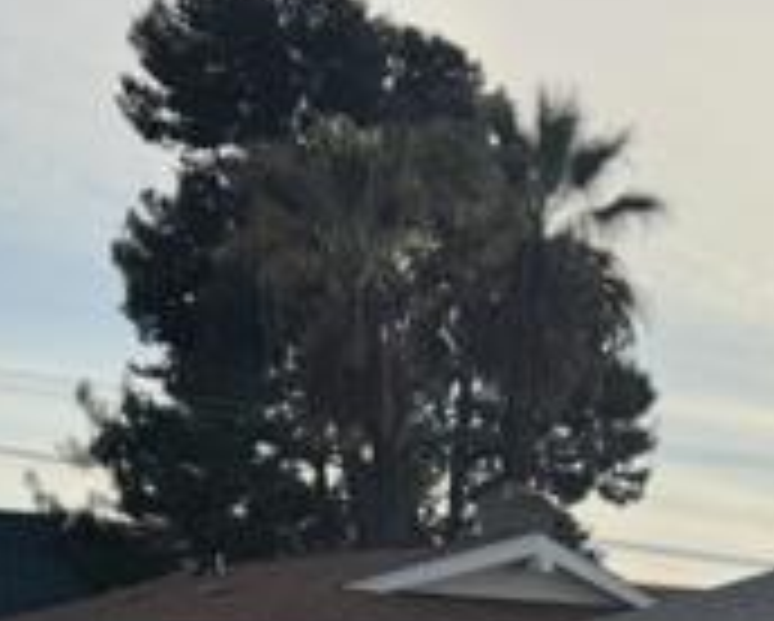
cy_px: 900
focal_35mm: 87
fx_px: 1995
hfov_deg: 19.2
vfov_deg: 16.3
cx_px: 1170
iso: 100
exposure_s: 1/7353
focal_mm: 6.76
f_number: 1.78
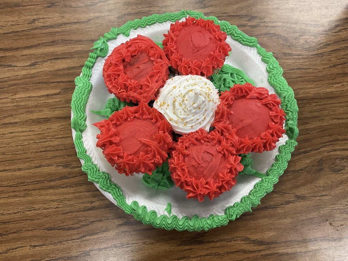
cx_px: 174
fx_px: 292
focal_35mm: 29
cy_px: 130
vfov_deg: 48.2
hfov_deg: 61.7
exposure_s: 1/60
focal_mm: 3
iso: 160
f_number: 1.8
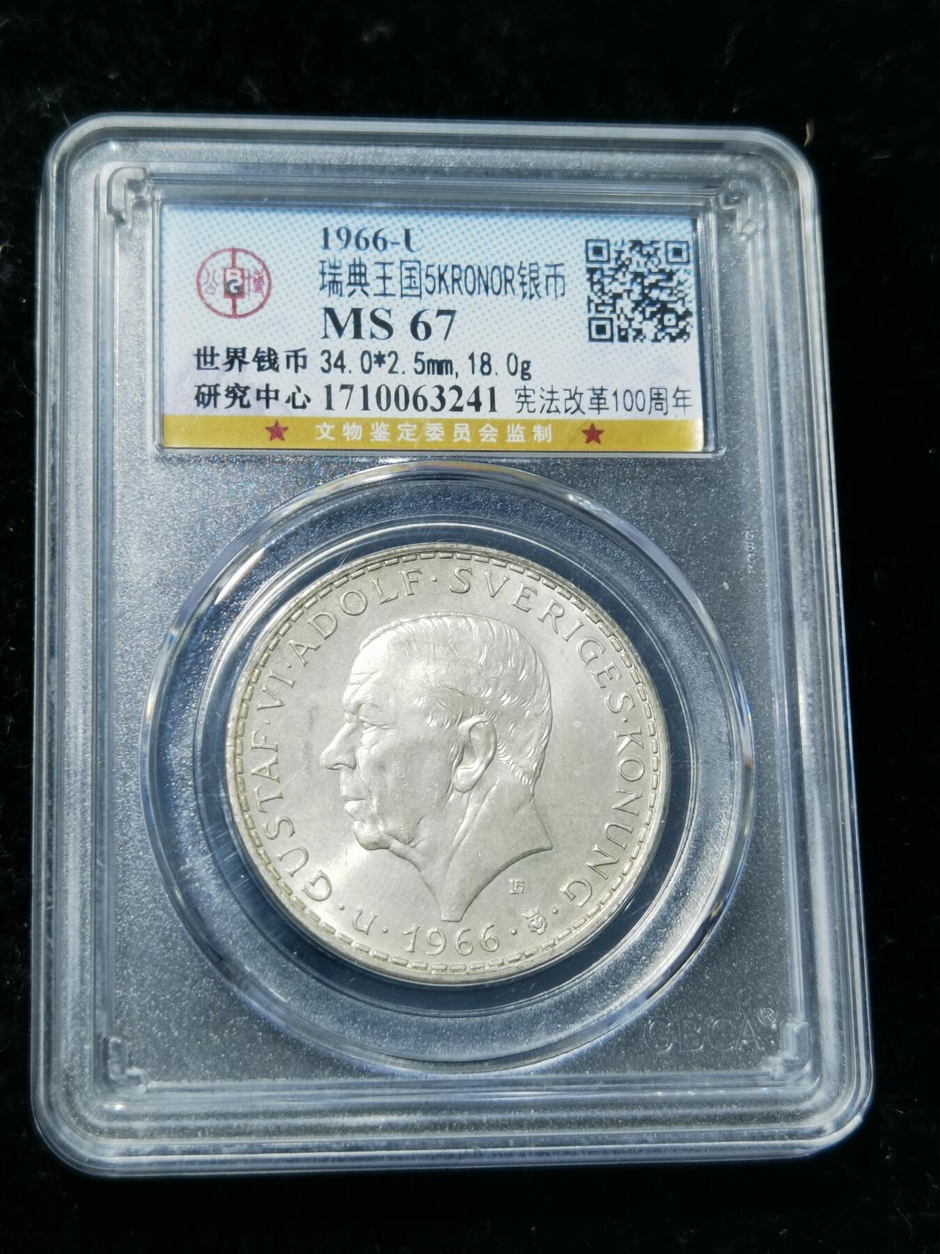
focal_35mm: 64
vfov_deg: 30.3
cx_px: 470
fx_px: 2317
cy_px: 627
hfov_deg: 22.9
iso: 125
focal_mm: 6.67
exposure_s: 1/100
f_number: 1.9
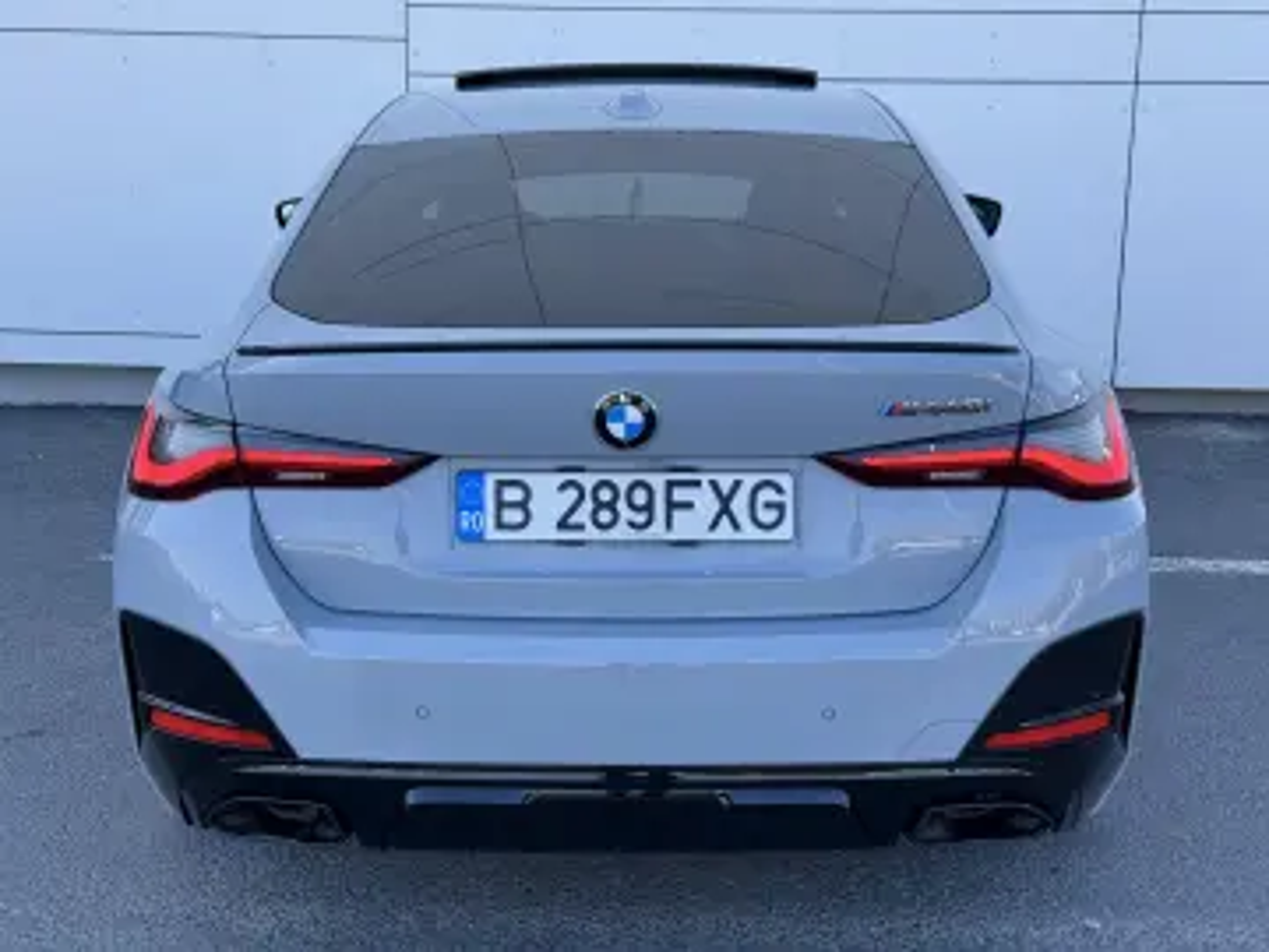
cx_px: 634
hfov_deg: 39.7
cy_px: 476
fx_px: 1760
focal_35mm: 48
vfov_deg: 30.3
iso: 64
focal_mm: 6.76
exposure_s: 1/928
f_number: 1.78
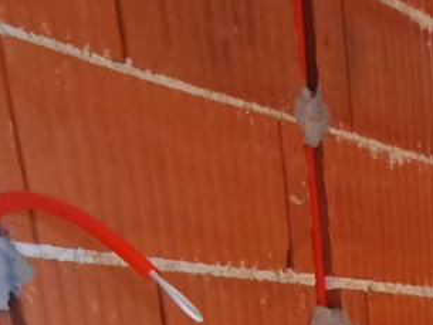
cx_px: 680
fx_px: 788
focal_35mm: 63
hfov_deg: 23.4
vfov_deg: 18.8
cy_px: 559
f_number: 2.2
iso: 400
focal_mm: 2.35
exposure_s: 1/24
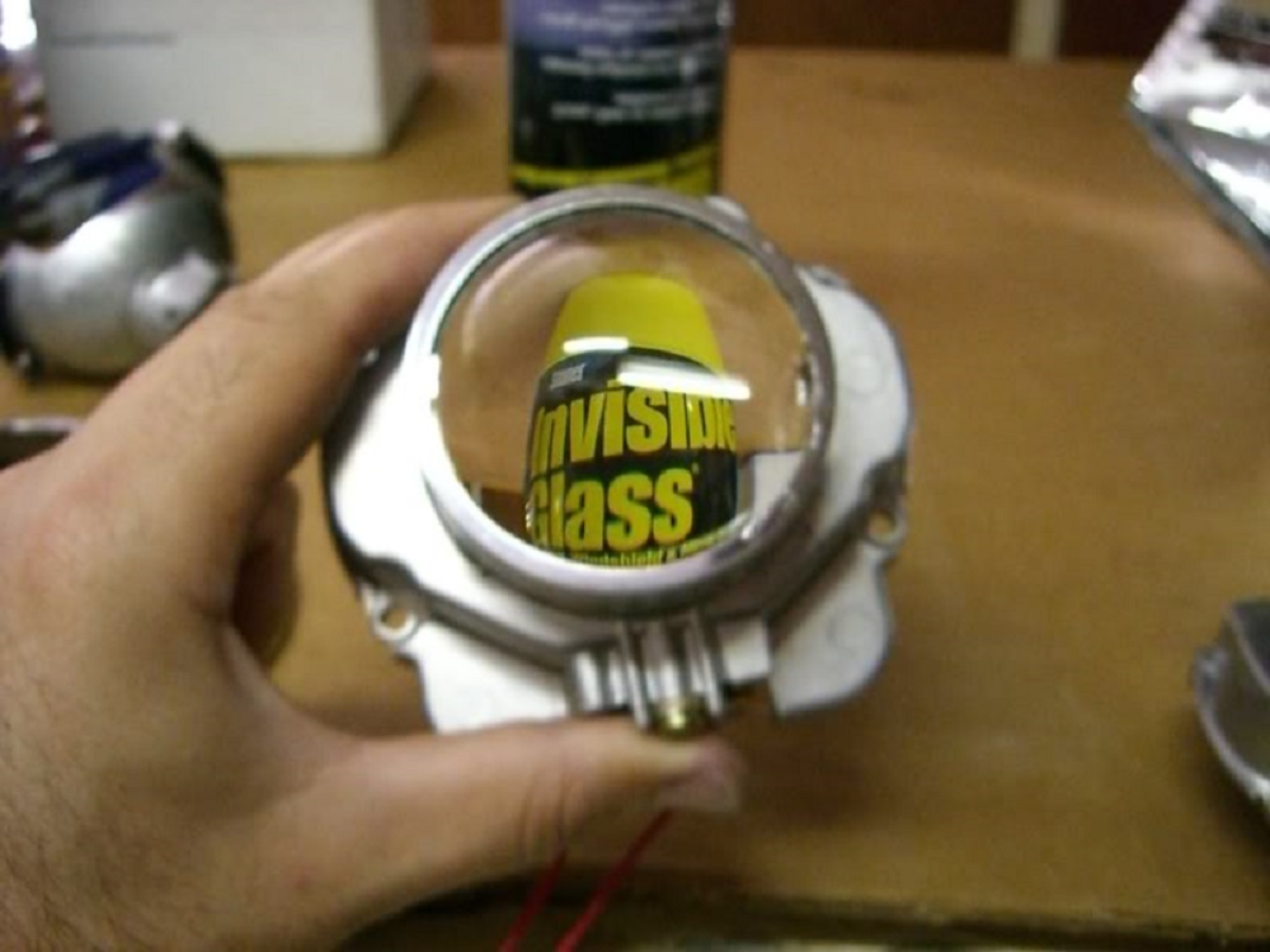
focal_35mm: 38
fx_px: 1394
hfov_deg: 49.0
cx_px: 635
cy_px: 476
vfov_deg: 37.7
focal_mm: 6.2
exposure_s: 1/60
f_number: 2.7
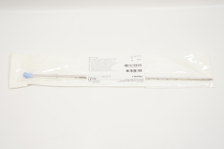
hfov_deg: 55.2
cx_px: 112
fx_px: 214
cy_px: 74
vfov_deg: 38.3
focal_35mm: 34
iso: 800
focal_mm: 23
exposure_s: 1/80
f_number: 8
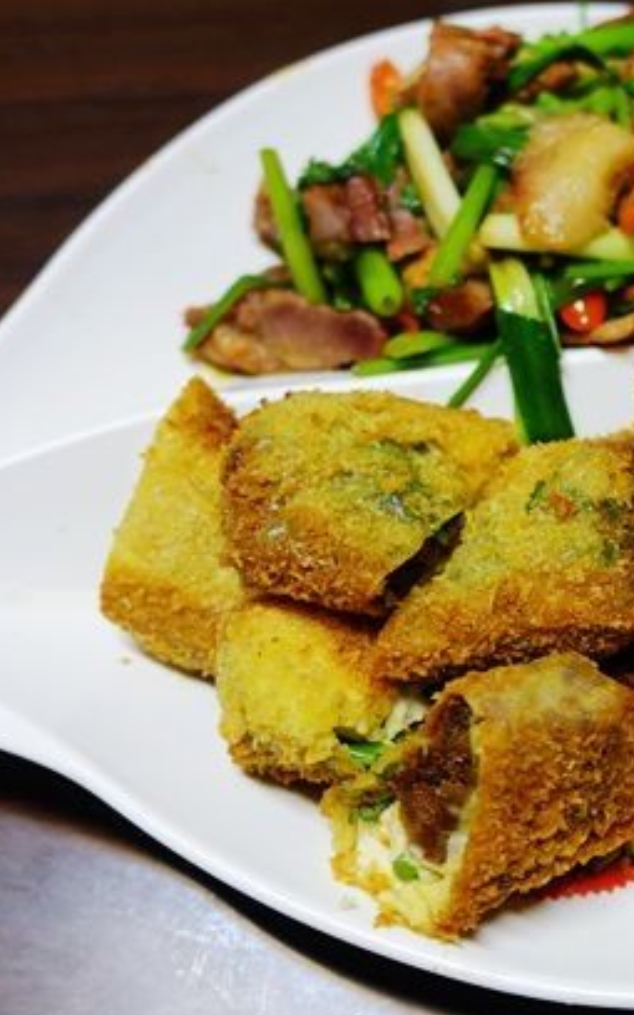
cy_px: 494
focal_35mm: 39
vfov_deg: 50.4
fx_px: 1078
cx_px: 622
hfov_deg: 30.6
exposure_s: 1/30
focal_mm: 8.8
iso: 125
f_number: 1.8
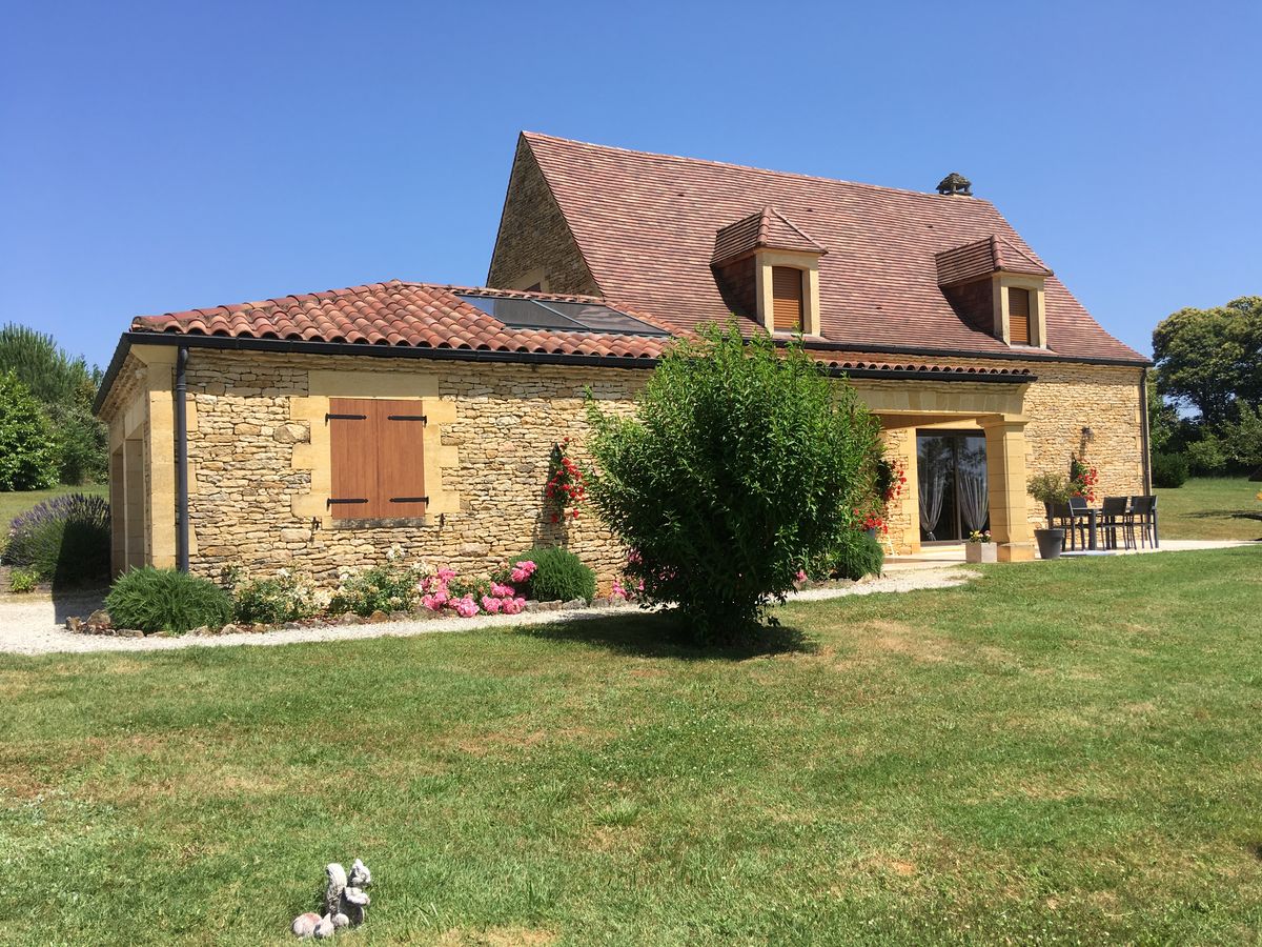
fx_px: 1057
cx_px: 631
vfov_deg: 48.2
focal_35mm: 29
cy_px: 474
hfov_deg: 61.7
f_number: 2.2
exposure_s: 1/1183
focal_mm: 4.15
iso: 25
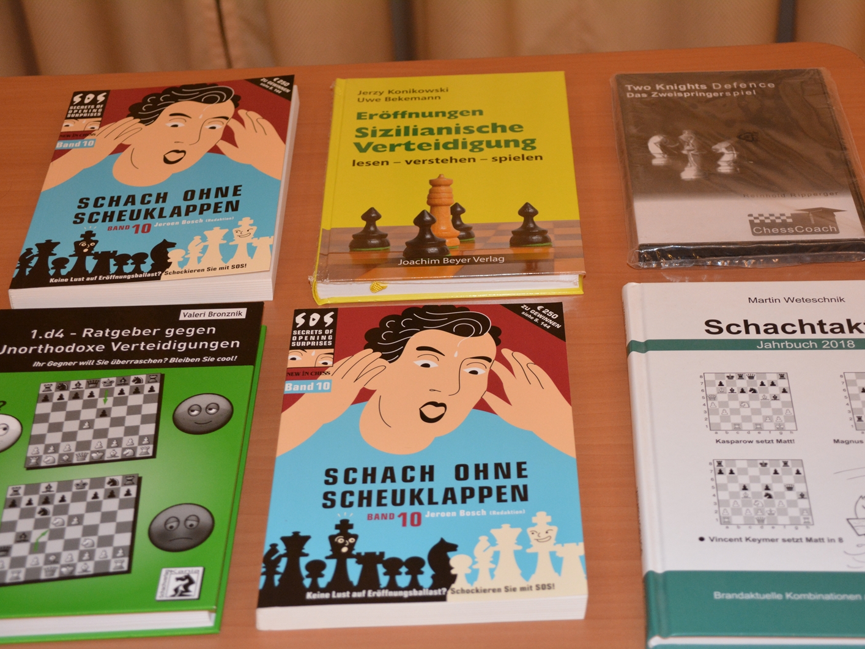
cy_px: 323
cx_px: 485
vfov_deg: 23.7
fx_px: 1550
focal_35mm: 62
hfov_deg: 31.2
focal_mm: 38
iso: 1600
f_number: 4.5
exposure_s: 1/60
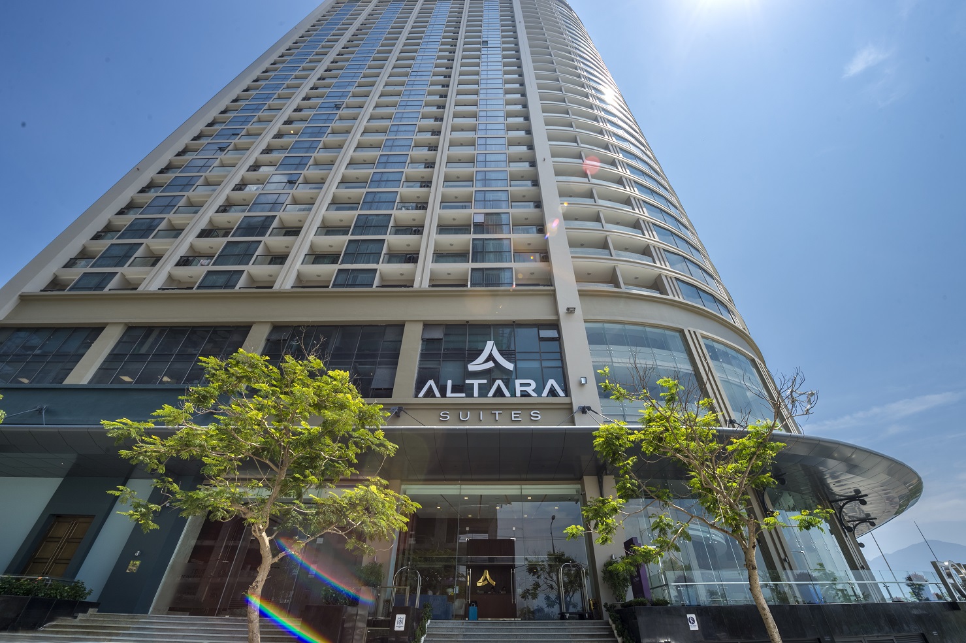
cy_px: 322
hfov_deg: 104.3
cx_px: 483
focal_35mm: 14
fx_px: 375
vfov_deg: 81.1
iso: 200
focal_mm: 14
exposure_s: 1/2000
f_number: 13
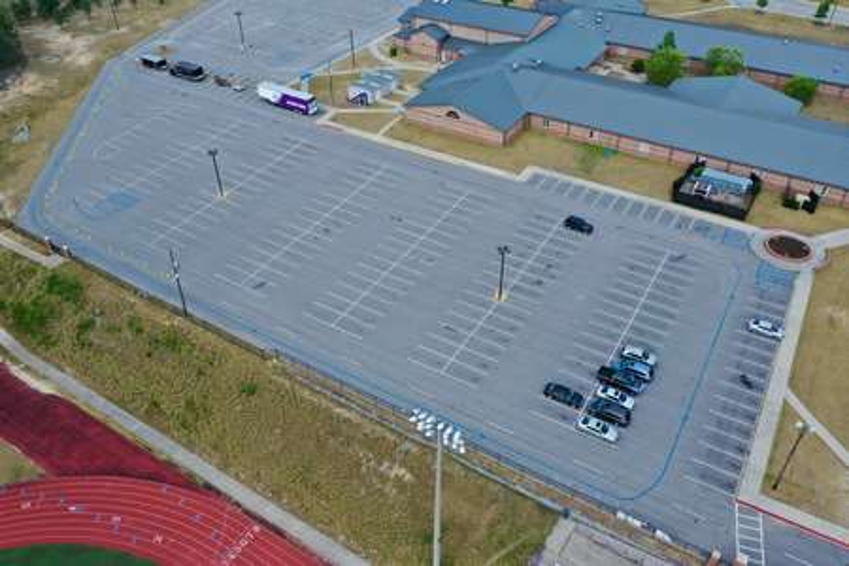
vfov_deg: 46.4
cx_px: 424
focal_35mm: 28
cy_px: 283
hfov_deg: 65.5
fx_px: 660
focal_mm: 10.26
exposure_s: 1/320
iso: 100
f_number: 5.6
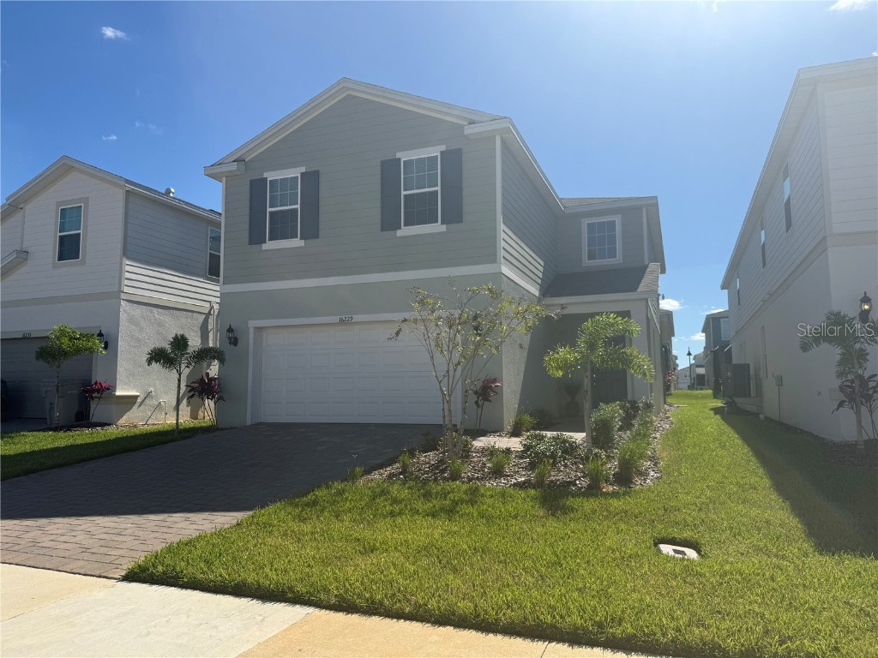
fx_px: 609
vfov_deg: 56.8
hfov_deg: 71.6
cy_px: 329
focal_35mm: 24
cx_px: 439
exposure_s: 1/6173
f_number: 1.78
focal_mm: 6.76
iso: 80
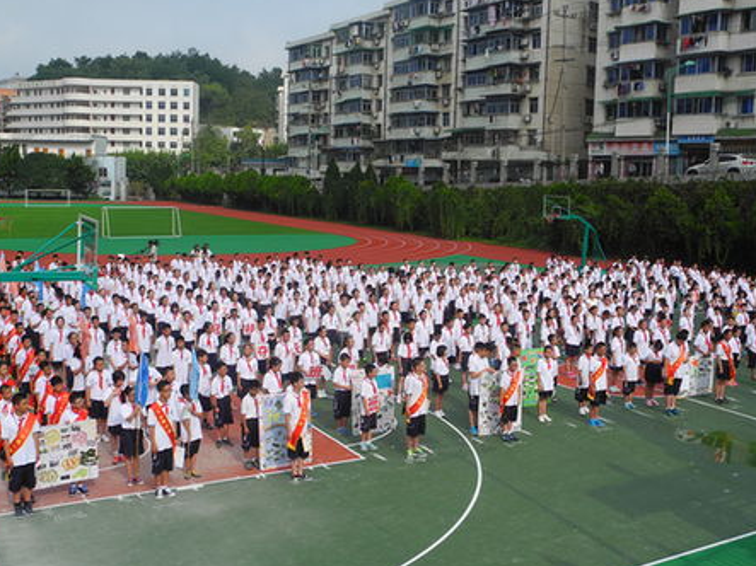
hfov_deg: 47.9
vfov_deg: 36.8
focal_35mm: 39
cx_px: 384
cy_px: 280
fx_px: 852
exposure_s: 1/1057
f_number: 3.5
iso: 100
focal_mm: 6.8
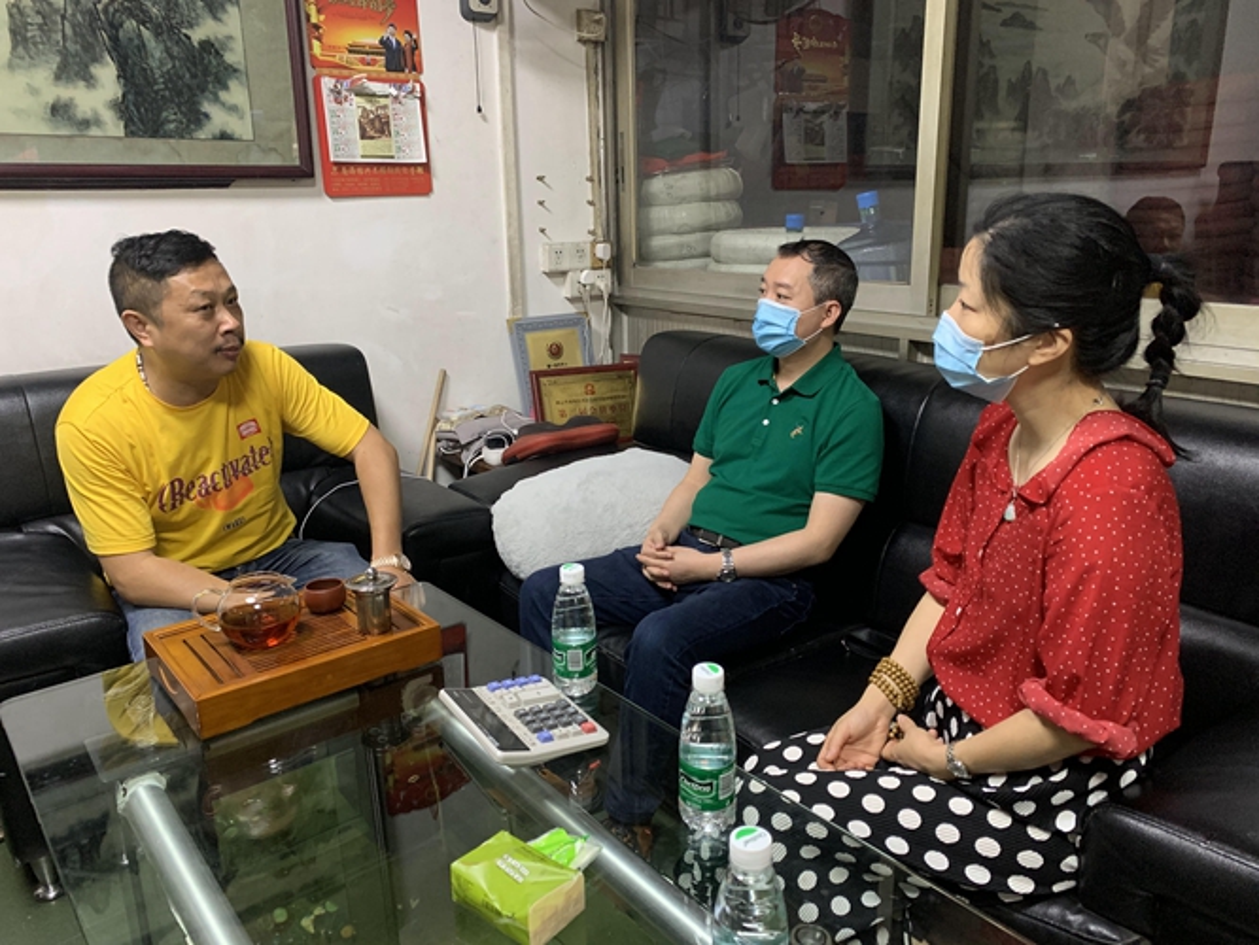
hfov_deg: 67.3
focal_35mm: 26
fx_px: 946
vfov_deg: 53.1
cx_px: 630
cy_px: 472
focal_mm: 4.25
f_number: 1.8
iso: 400
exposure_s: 1/59
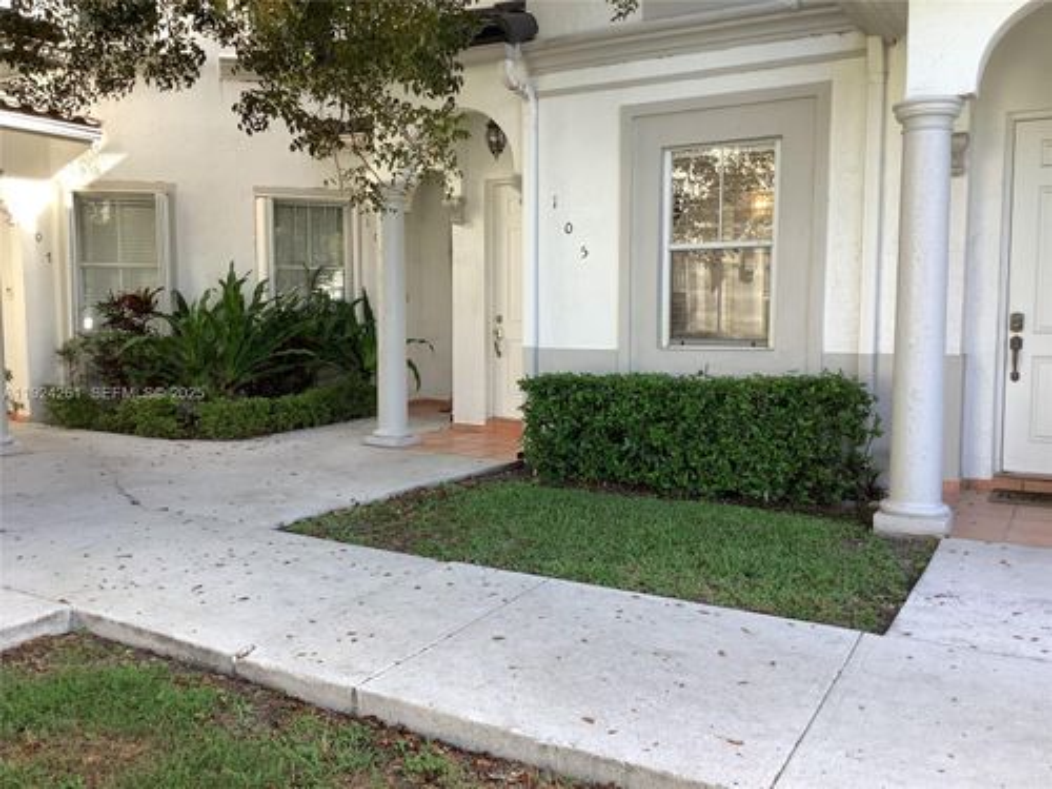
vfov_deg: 45.4
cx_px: 526
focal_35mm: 31
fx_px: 942
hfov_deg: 58.4
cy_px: 394
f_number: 2.4
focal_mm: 3.3
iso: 25
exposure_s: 1/137
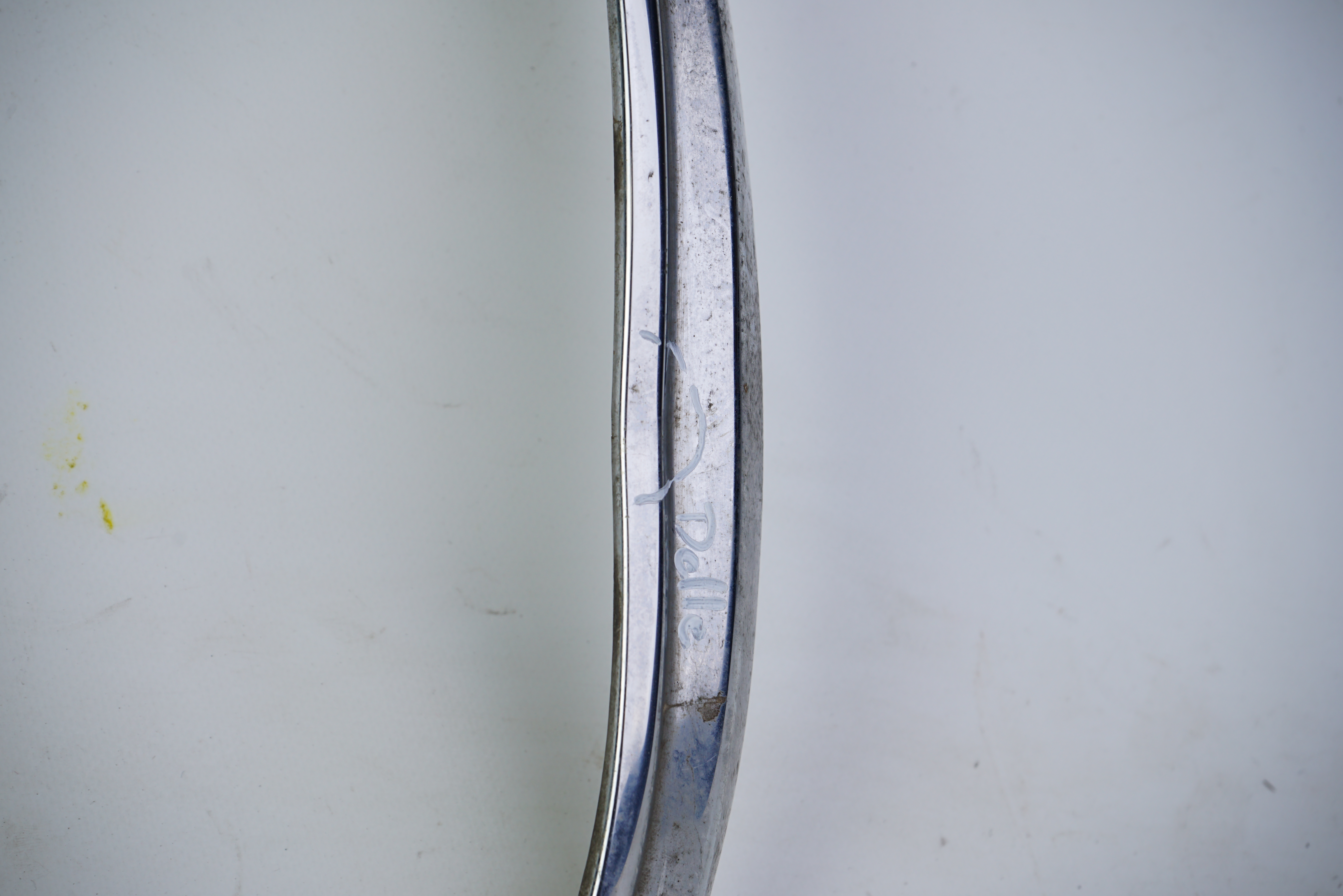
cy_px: 448
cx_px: 672
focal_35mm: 70
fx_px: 2611
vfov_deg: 19.5
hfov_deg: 28.8
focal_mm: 70
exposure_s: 1/160
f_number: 8
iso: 200
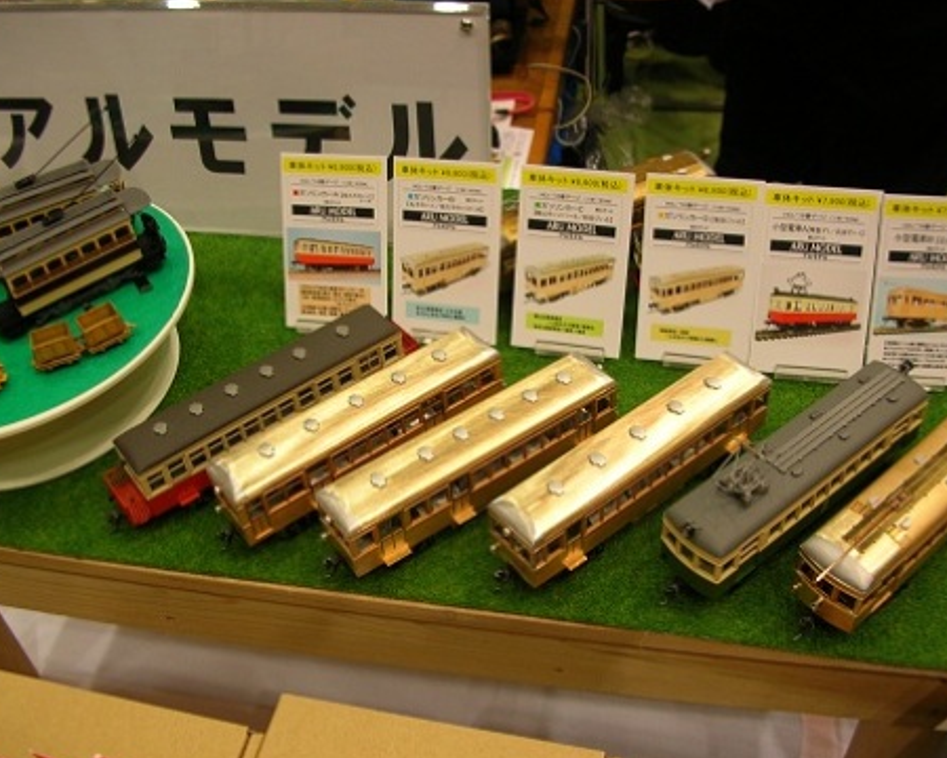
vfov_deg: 39.2
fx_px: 1065
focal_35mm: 38
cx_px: 495
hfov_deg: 47.9
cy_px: 391
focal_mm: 5.8
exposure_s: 1/27.6
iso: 50
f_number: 2.8
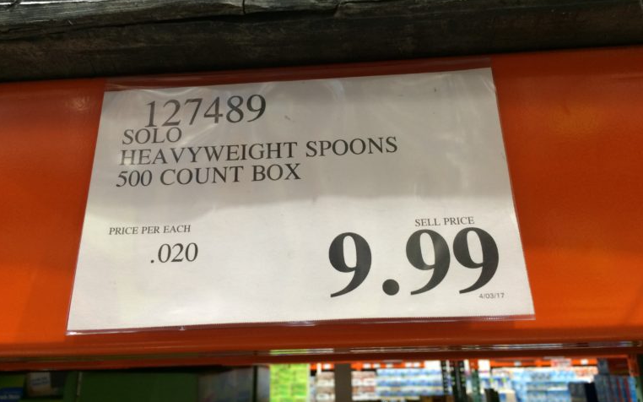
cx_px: 320
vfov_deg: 40.5
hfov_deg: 61.2
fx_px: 543
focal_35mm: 31
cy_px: 168
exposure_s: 1/30
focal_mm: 4.15
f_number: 2.2
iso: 100
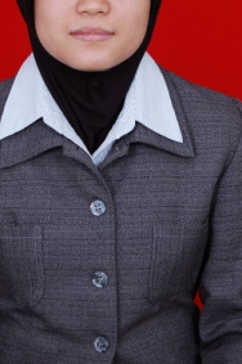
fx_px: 1152
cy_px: 80
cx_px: 95
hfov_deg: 12.0
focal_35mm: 114
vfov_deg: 17.8
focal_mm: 48
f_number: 7.1
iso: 400
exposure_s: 1/60
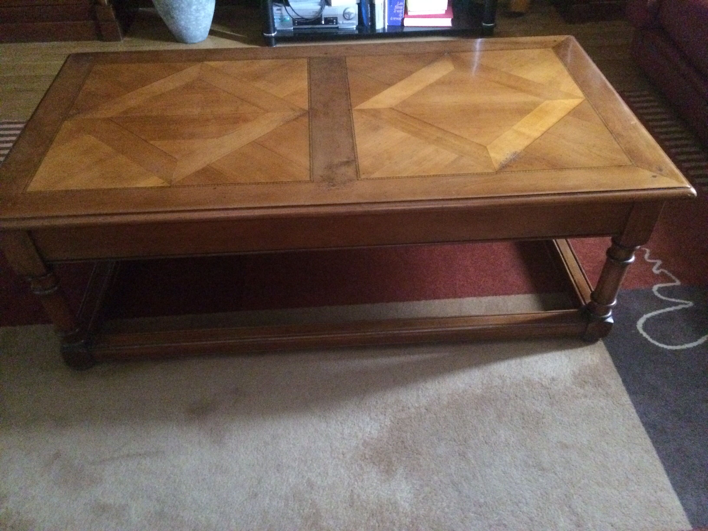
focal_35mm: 29
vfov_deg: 48.2
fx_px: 593
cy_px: 266
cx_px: 354
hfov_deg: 61.7
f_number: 2.2
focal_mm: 4.15
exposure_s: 1/17
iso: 1000
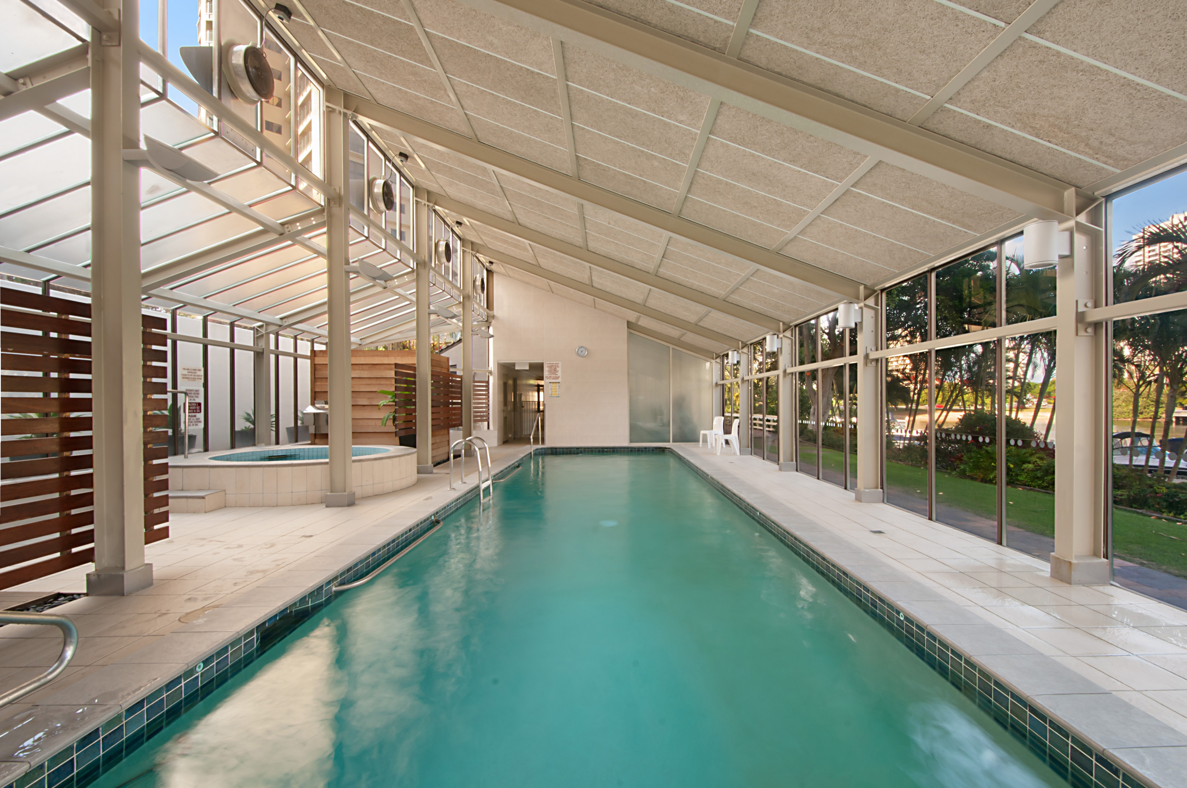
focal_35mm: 15
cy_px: 394
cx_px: 594
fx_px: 494
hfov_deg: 100.5
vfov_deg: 77.2
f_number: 22
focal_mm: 10
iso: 100
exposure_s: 1
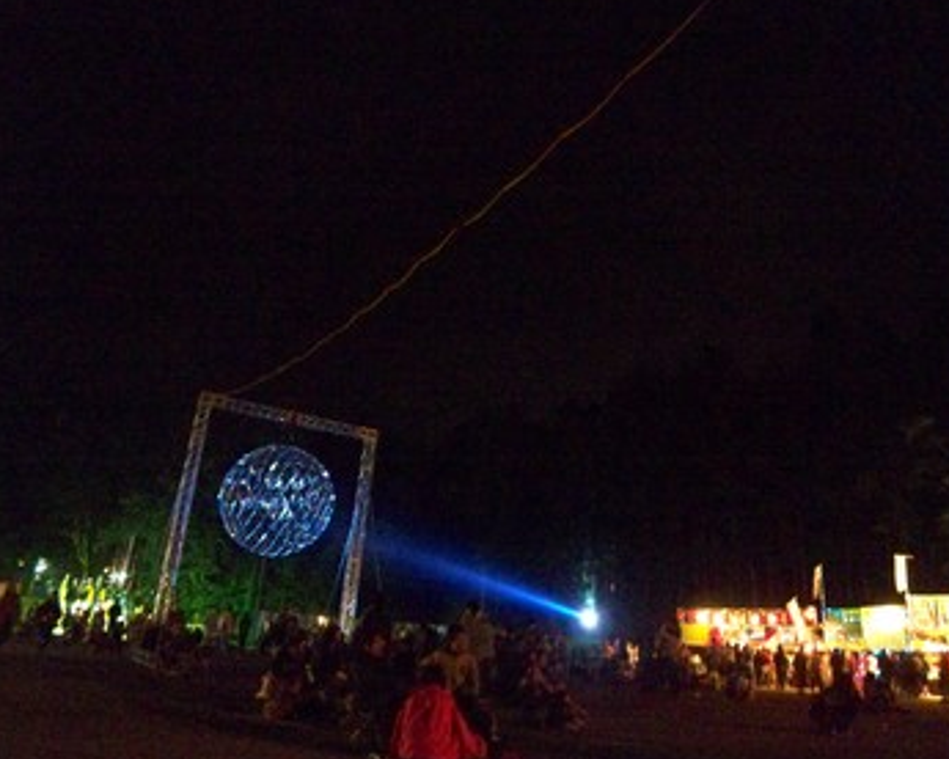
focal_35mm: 25
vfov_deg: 56.8
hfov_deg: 68.0
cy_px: 382
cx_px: 502
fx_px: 702
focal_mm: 3.8
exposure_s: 1/8
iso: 1000
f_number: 2.8
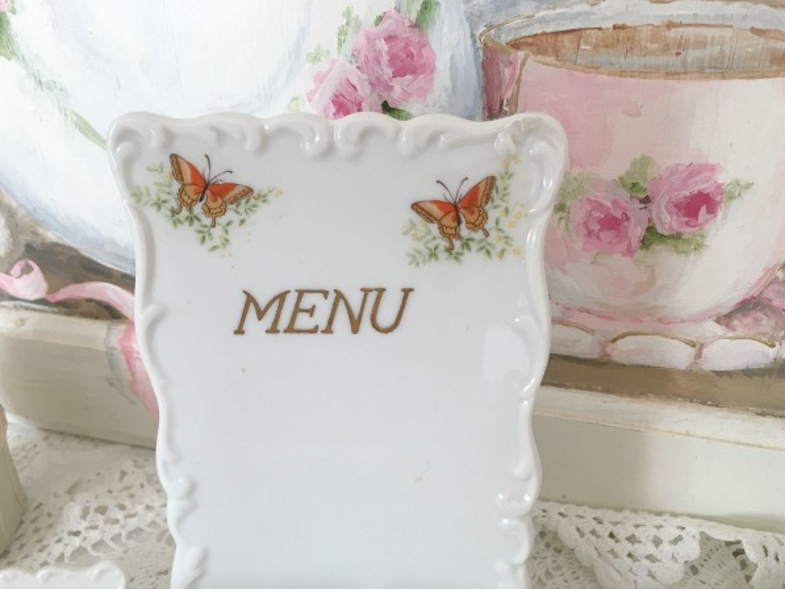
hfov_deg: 61.6
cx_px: 392
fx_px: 658
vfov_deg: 48.2
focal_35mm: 29
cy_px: 294
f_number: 2.2
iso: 25
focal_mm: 4.15
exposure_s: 1/30
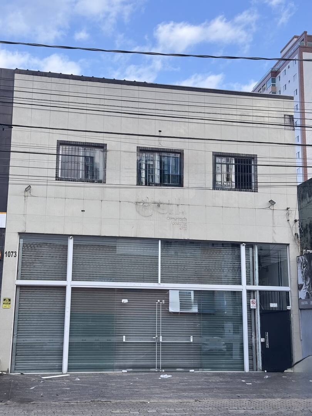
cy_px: 208
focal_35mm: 48
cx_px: 156
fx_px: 577
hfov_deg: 30.3
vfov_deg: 39.7
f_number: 1.78
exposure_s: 1/739
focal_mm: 6.76
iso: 64
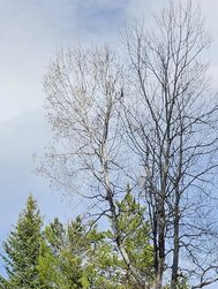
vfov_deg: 27.5
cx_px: 158
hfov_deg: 23.9
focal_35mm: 61
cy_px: 355
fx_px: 511
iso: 25
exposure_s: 1/2021
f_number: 1.8
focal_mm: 5.4
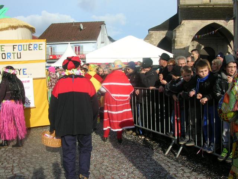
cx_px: 119
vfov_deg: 40.7
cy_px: 90
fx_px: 241
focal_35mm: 35
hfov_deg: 52.6
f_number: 5.6
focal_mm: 5.8
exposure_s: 1/288
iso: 50
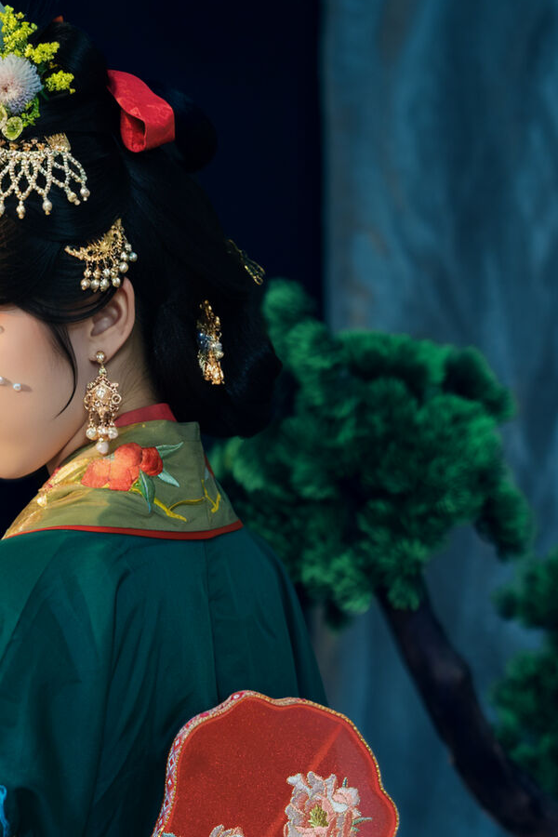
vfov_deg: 20.3
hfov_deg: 13.6
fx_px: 2325
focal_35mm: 100
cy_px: 587
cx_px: 52
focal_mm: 50
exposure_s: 1/125
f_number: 2.2
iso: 200
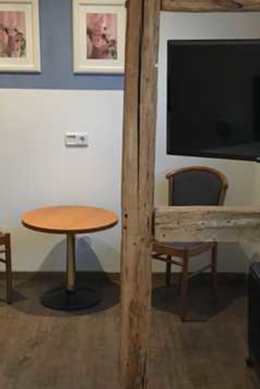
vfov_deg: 36.9
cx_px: 148
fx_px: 585
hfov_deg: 25.1
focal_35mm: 54
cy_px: 183
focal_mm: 4.15
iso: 200
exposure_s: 1/33
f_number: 2.2
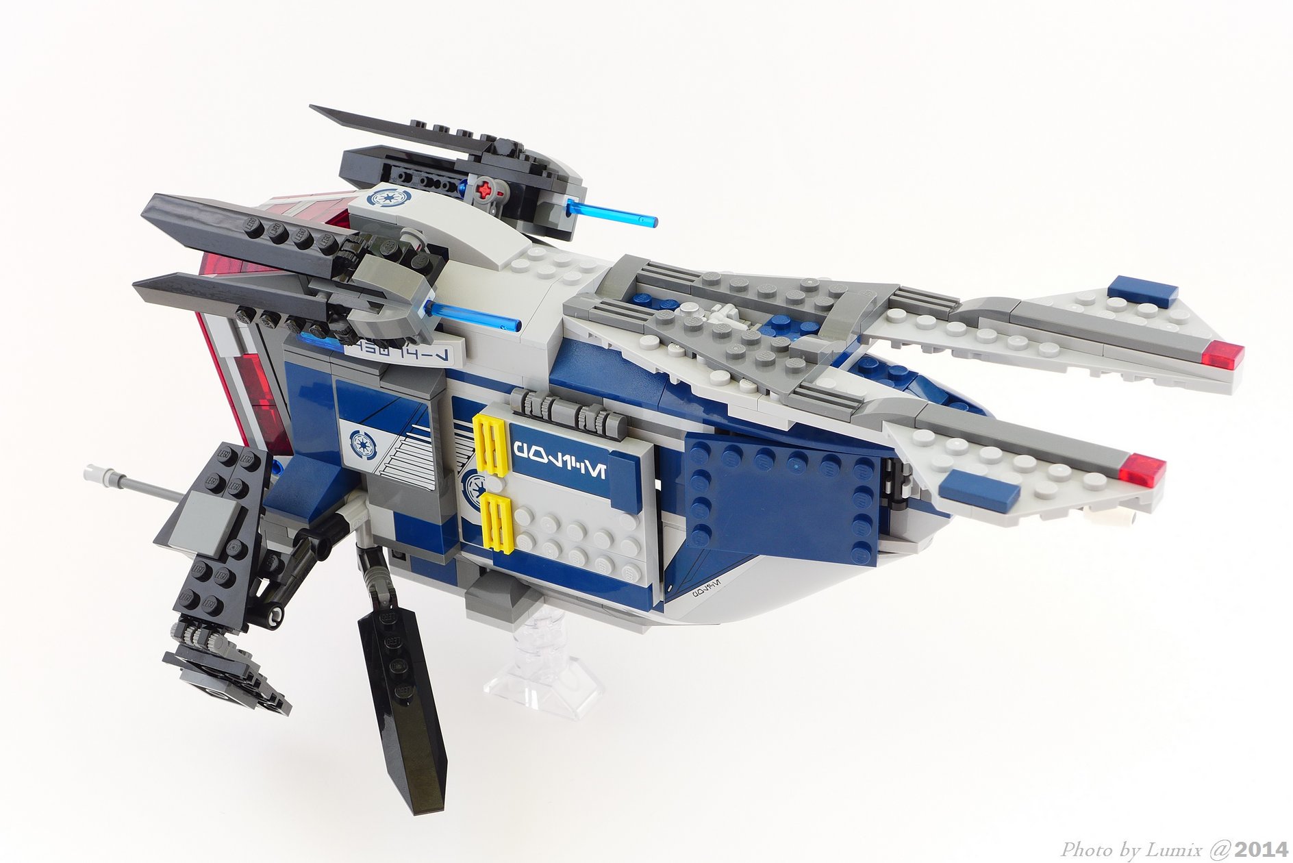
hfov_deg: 30.9
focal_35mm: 65
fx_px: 2335
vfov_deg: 20.9
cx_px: 646
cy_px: 432
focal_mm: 12.8
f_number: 4.5
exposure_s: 1/8
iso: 80
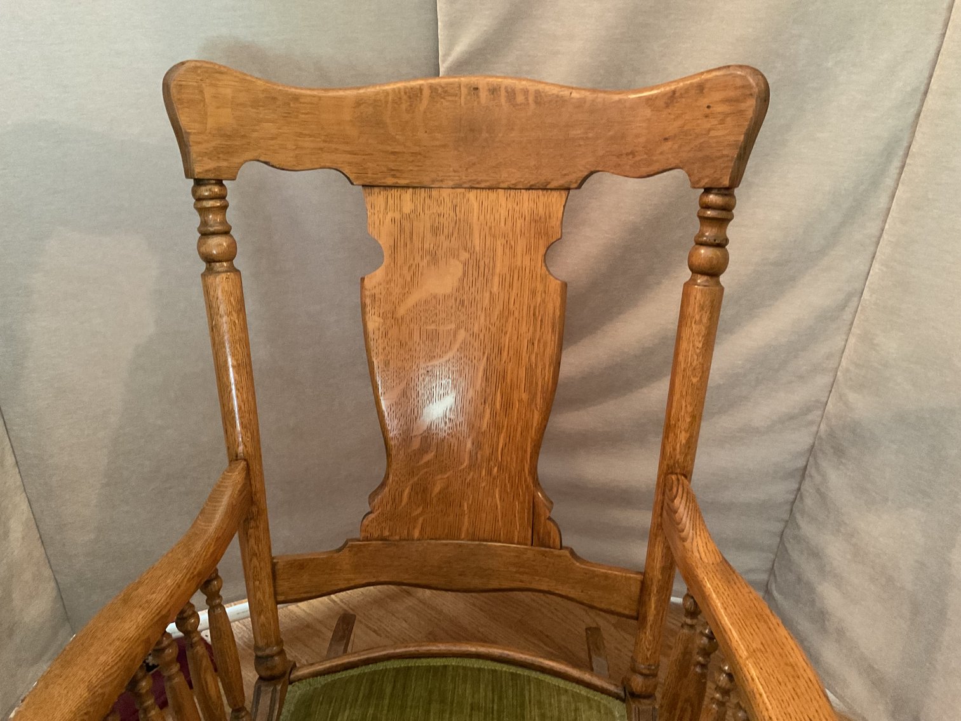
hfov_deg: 61.7
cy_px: 360
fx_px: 805
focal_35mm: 29
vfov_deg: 48.2
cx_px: 480
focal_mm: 3
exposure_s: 1/30
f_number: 1.8
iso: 400
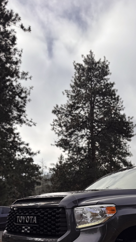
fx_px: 276
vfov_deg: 44.9
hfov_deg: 26.0
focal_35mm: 43
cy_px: 195
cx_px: 143
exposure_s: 1/7092
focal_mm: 6.76
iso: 80
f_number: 1.78
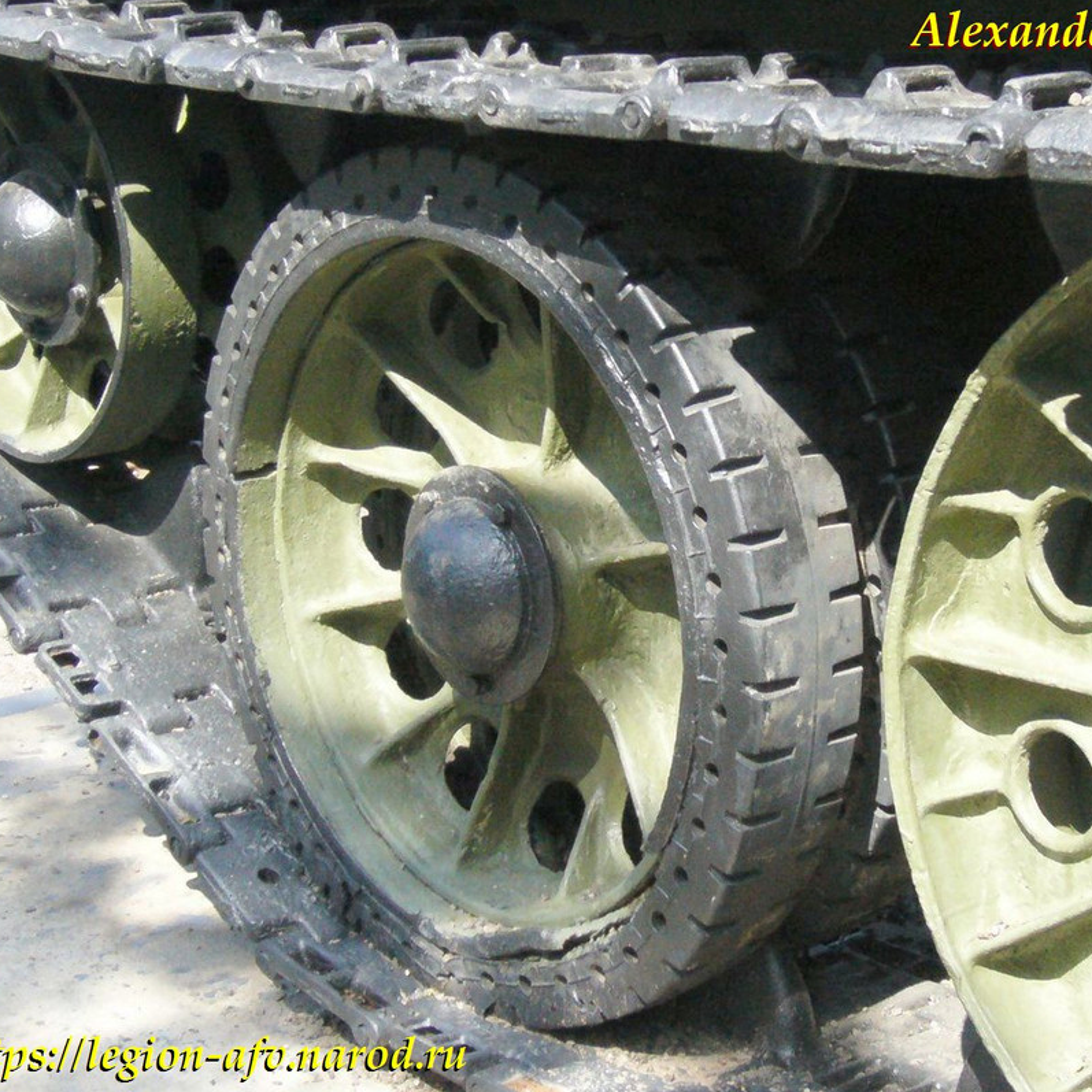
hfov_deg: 24.3
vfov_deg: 24.3
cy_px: 545
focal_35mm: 71
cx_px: 658
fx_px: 2534
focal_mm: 10
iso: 400
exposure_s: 1/800
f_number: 3.7
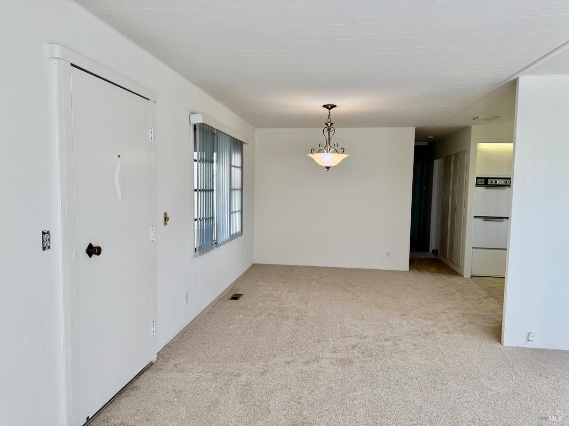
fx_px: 394
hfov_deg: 71.6
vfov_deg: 56.8
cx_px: 284
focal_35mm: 24
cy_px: 213
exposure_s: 1/251
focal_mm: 6.76
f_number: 1.78
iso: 64
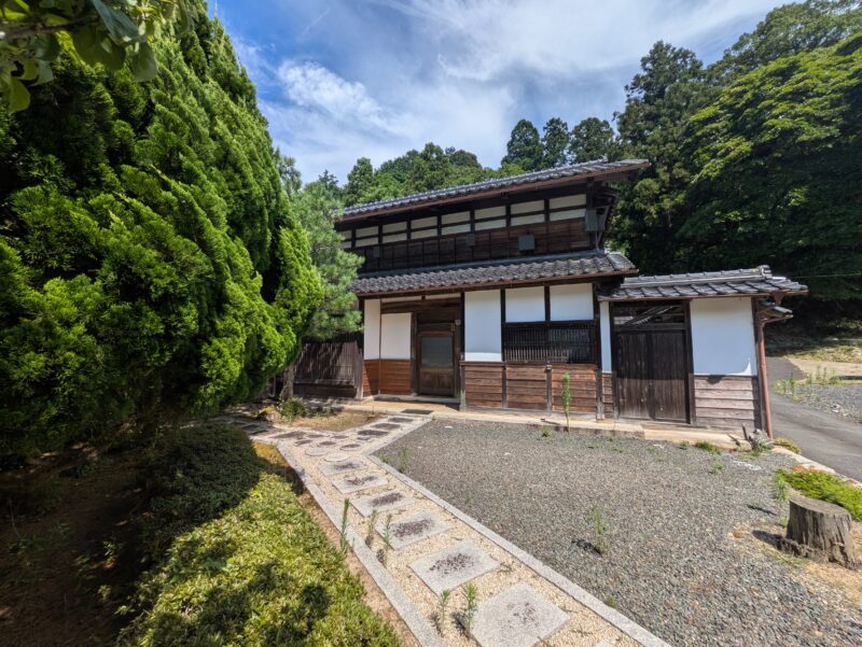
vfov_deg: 85.7
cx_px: 431
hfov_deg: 102.0
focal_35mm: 14
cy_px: 324
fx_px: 349
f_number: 2.2
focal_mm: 1.83
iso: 52
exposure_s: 1/2004
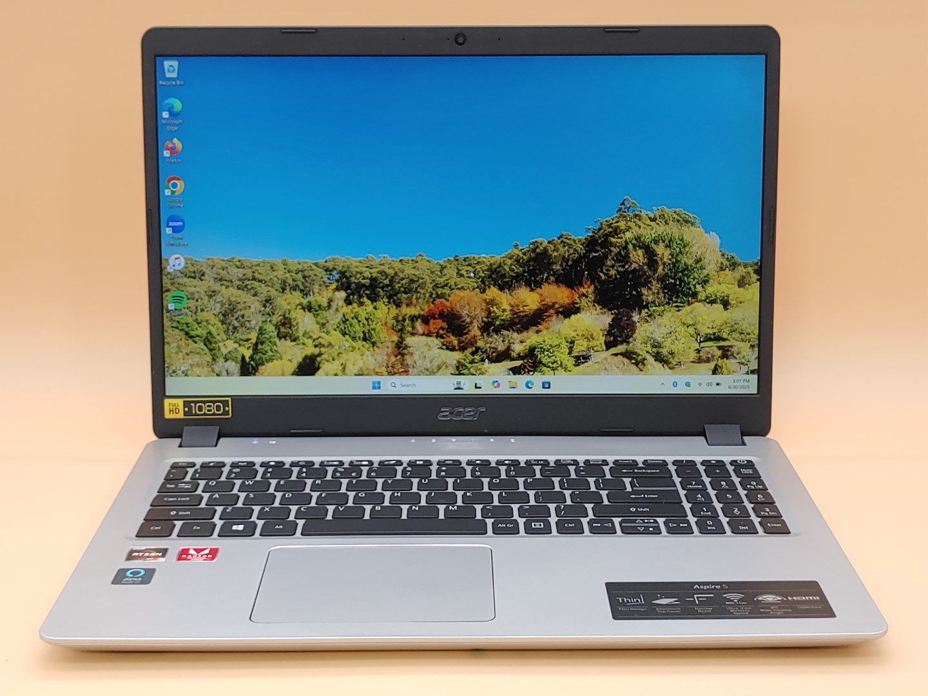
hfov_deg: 36.8
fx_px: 1394
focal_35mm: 52
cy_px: 348
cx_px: 464
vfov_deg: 28.0
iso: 50
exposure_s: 1/61
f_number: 1.8
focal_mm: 4.36
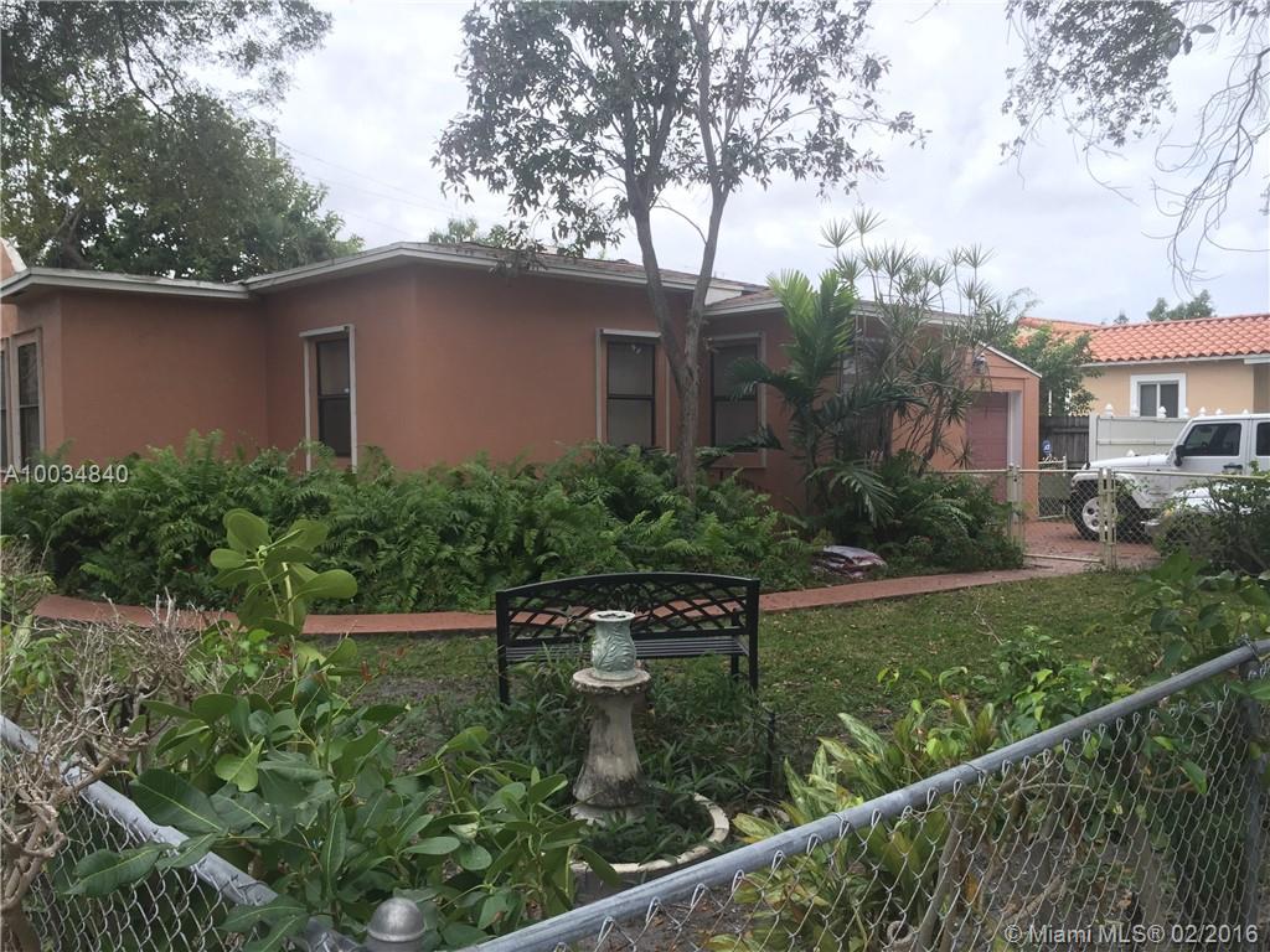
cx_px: 635
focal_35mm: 29
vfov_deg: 48.2
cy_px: 476
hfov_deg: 61.7
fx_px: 1064
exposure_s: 1/120
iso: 50
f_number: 2.2
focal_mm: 4.15
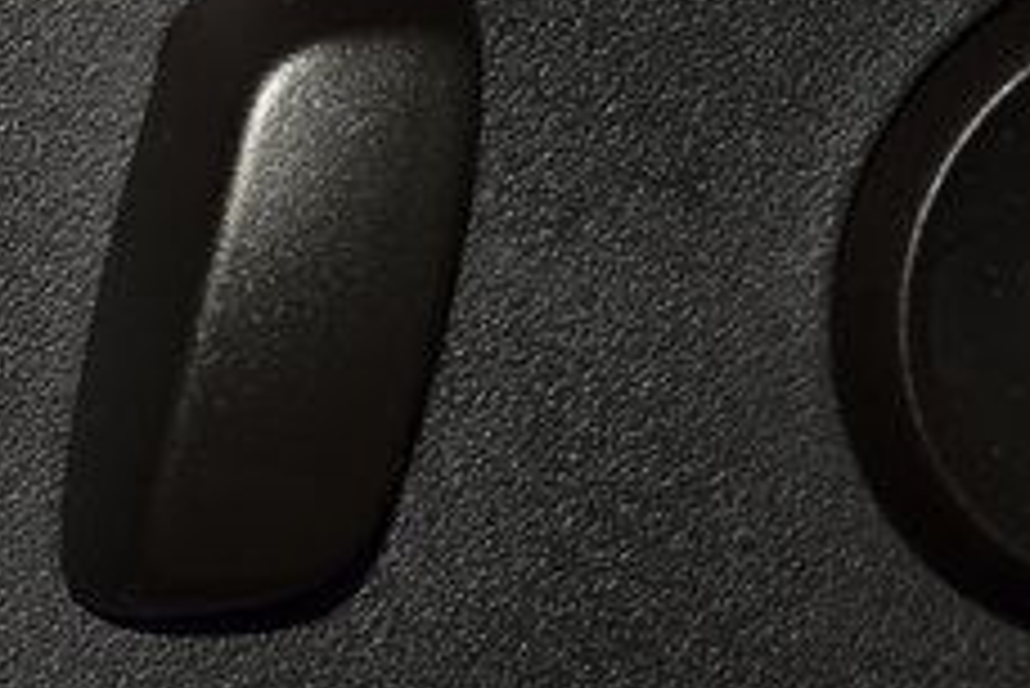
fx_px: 8388
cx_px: 207
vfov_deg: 4.7
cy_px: 322
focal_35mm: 293
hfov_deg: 7.0
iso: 100
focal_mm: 70
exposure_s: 1/125
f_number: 8
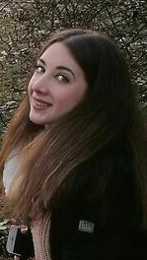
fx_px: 1230
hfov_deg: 6.8
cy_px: 90
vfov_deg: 12.1
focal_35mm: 178
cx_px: -35
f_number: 2.2
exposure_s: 1/105
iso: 50
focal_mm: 4.5
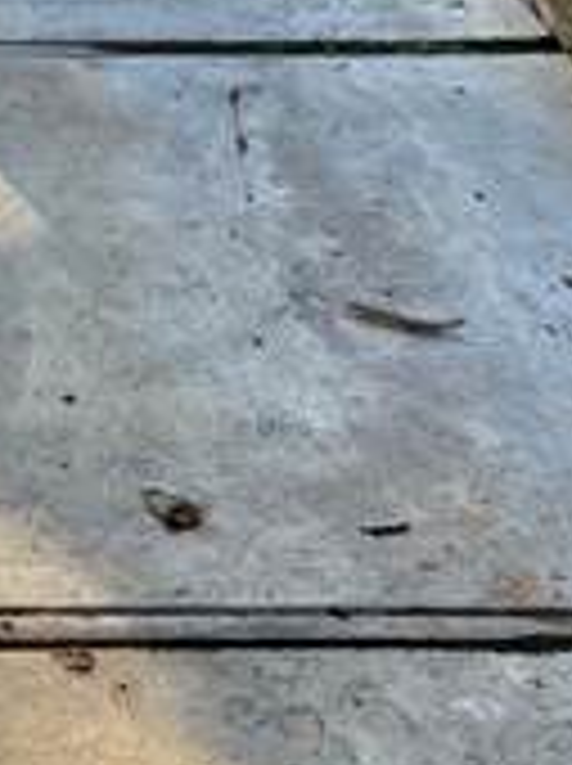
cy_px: -360
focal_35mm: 98
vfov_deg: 18.0
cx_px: -185
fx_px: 2165
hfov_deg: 14.4
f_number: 1.6
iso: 40
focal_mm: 5.96
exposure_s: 1/168
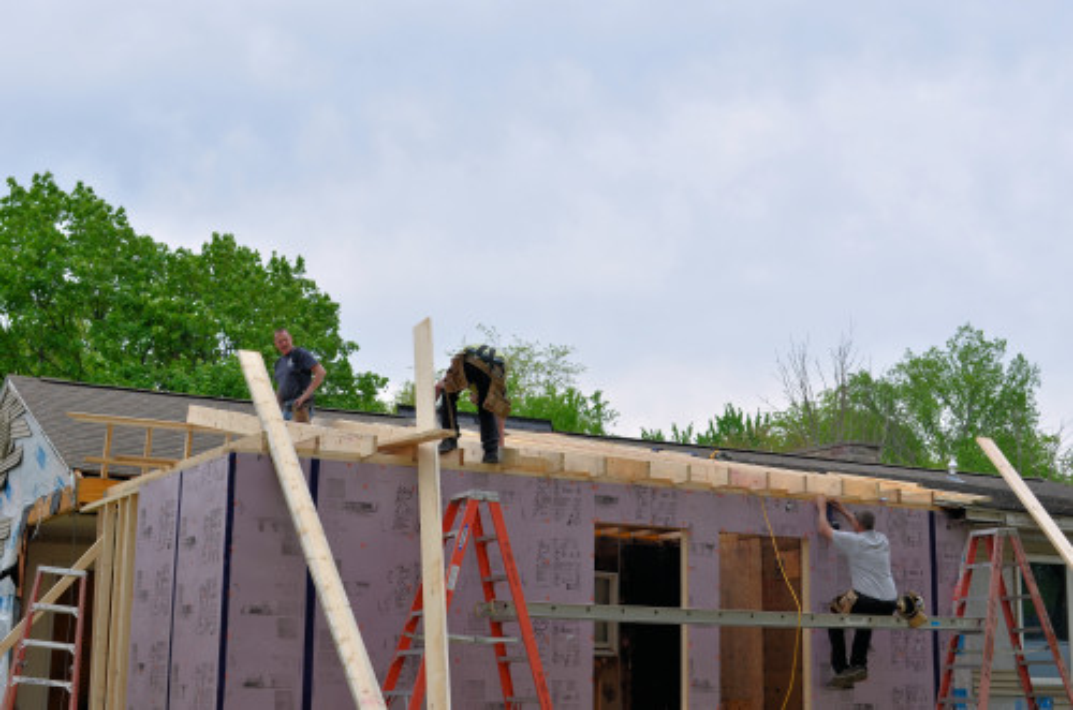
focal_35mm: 54
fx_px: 1606
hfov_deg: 36.9
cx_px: 536
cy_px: 355
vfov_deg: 24.9
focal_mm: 36
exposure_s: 1/125
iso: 110
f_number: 11
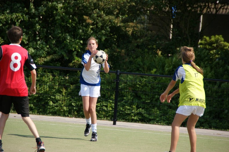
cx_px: 114
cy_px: 76
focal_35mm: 300
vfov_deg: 4.6
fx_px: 1907
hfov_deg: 6.9
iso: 200
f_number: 6.3
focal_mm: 200
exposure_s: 1/400
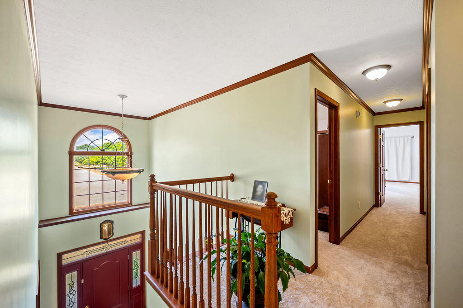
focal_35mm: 14
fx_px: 186
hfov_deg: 102.3
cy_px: 154
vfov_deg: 79.1
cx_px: 232
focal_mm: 14.5
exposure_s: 1/1.67
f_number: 9
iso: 250
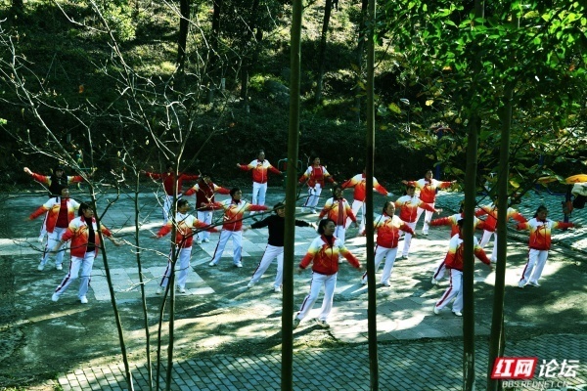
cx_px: 294
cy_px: 196
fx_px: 815
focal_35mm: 50
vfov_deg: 27.0
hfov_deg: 39.6
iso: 160
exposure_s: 1/80
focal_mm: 50
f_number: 8
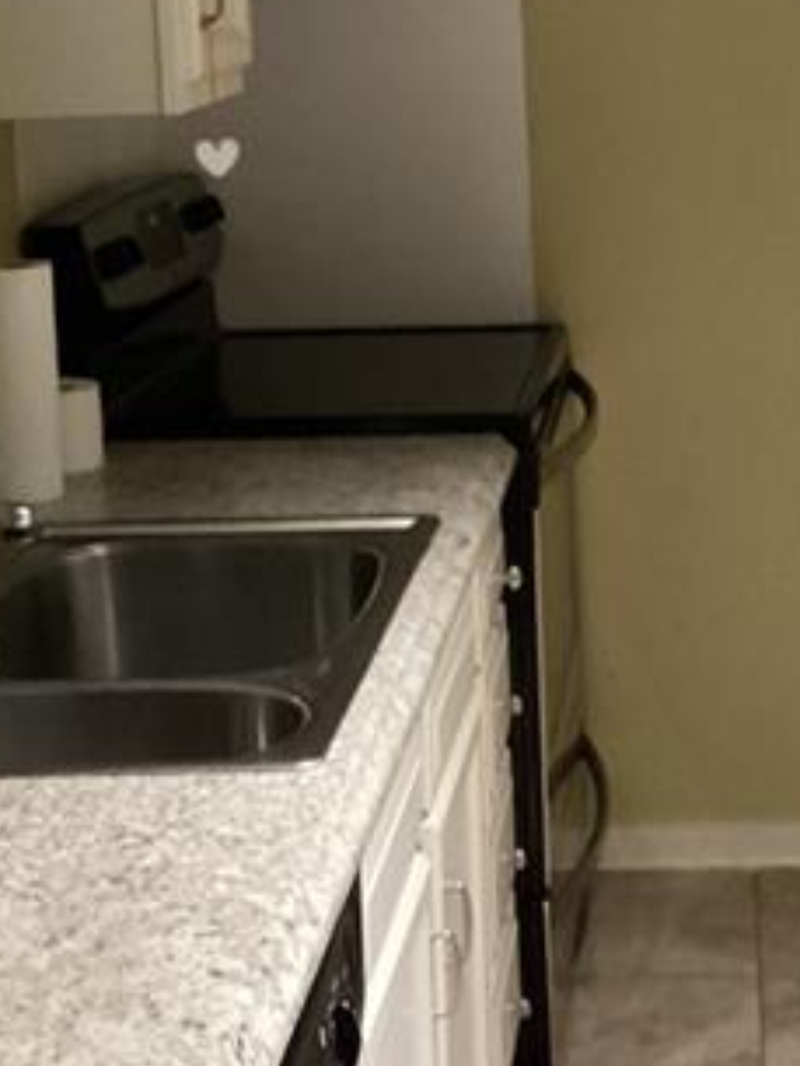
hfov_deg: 18.8
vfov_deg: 24.5
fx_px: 2402
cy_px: 175
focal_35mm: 78
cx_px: 569
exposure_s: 1/24
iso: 640
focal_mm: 3.3
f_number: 2.4
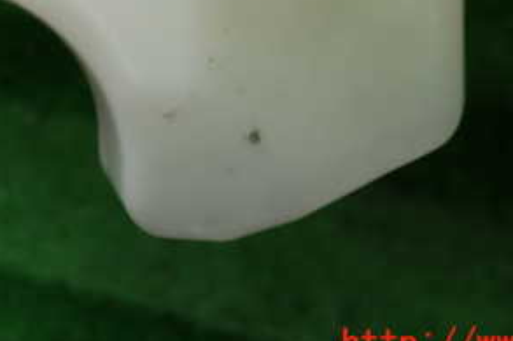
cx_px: 212
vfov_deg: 20.3
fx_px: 911
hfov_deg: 31.4
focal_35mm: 64
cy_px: -26
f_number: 2.3
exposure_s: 1/60
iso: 125
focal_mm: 5.4
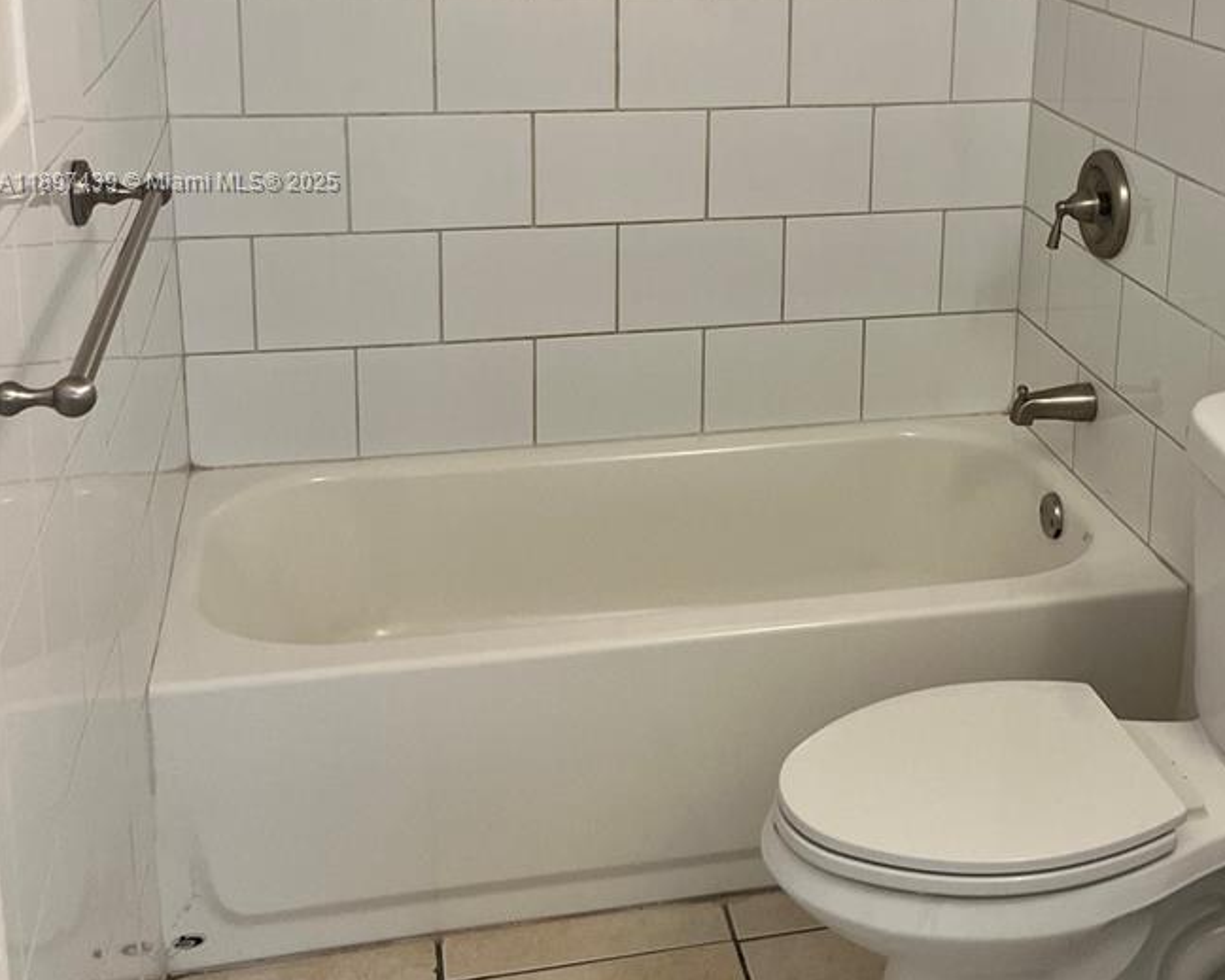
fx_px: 1703
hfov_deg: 39.0
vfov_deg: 31.2
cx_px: 843
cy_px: 184
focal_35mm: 47
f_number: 1.6
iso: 125
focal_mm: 5.1
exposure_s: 1/120
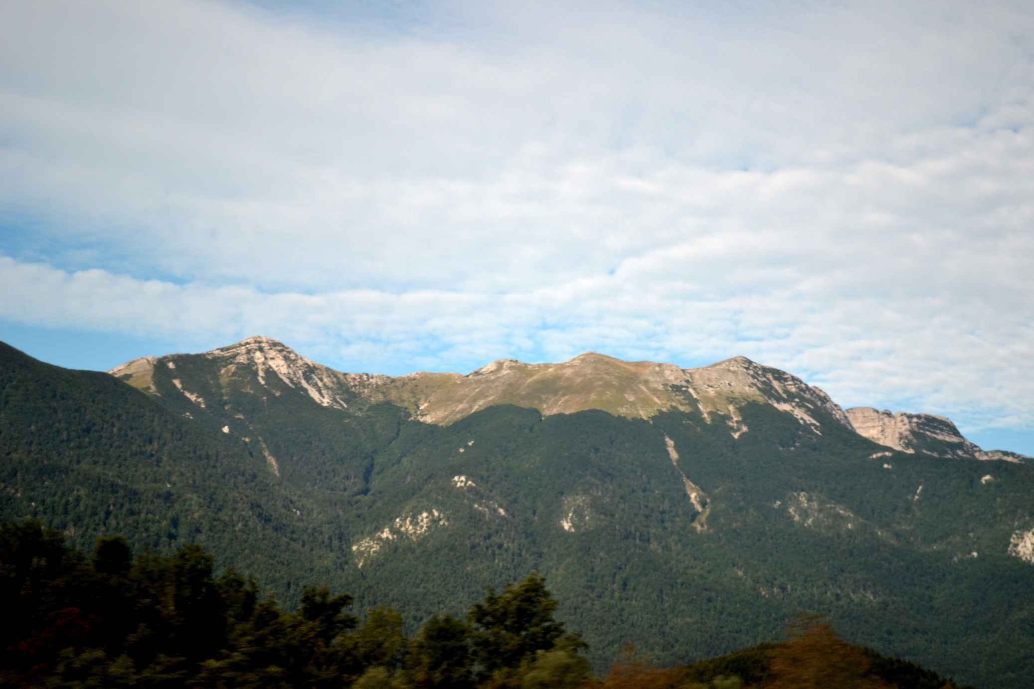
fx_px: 2369
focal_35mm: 82
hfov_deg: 24.6
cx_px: 517
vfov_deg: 16.5
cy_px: 344
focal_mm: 55
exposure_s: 1/100
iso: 400
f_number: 5.6
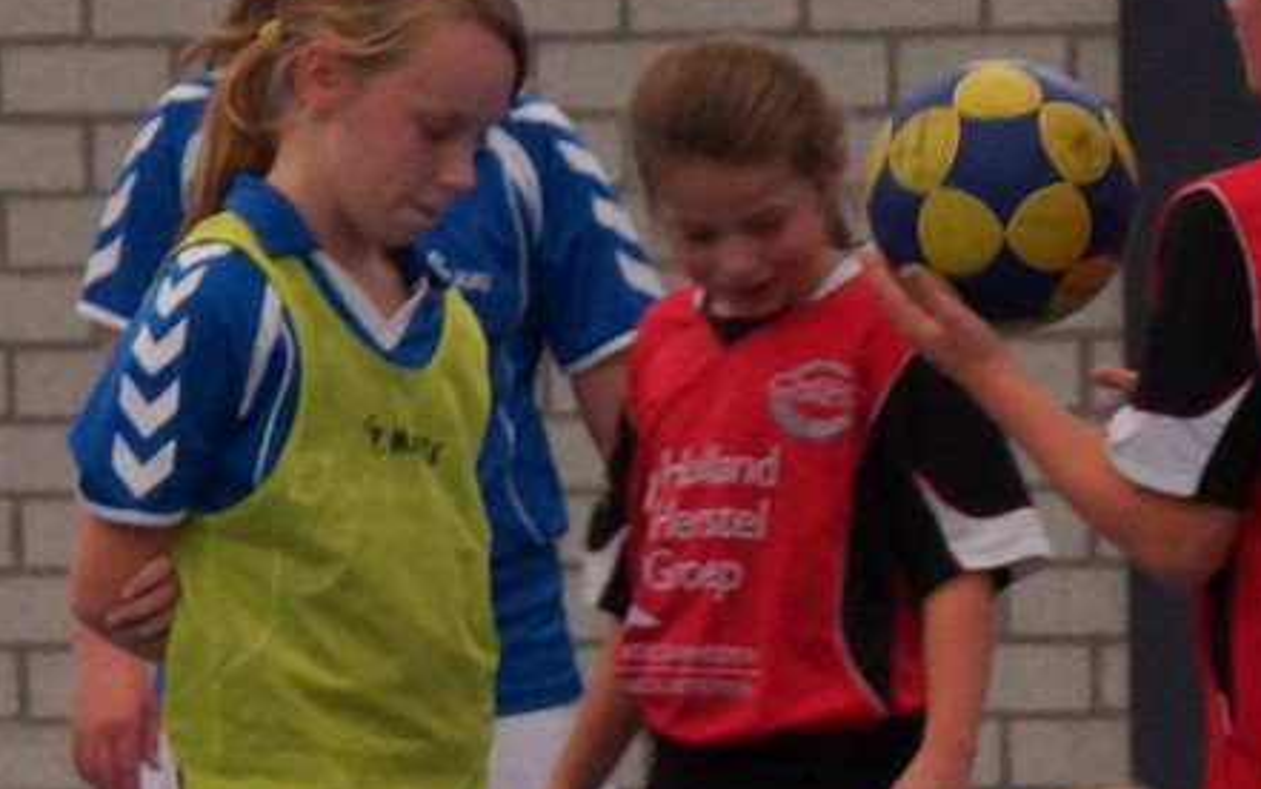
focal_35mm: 266
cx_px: 721
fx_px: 9151
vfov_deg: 4.9
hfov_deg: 7.9
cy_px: 826
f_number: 5.6
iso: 1000
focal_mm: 75
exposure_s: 1/160
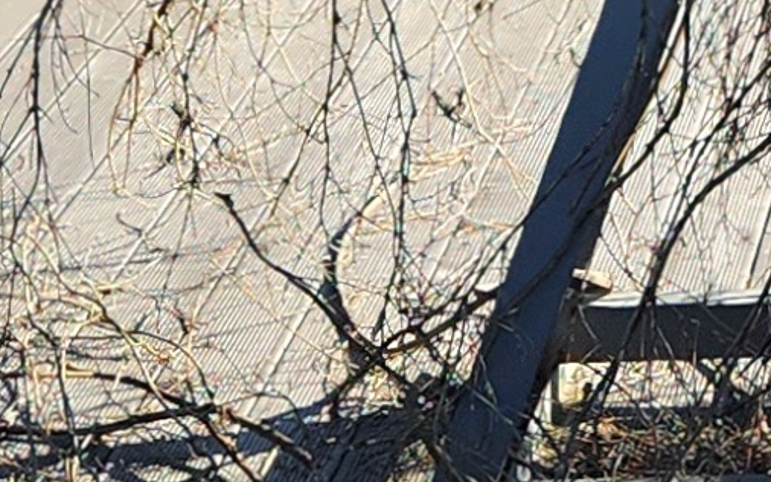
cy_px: -1328
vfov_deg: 6.0
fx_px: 4012
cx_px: 1306
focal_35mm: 191
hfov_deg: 10.4
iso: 20
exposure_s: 1/909
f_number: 1.8
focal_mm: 5.4
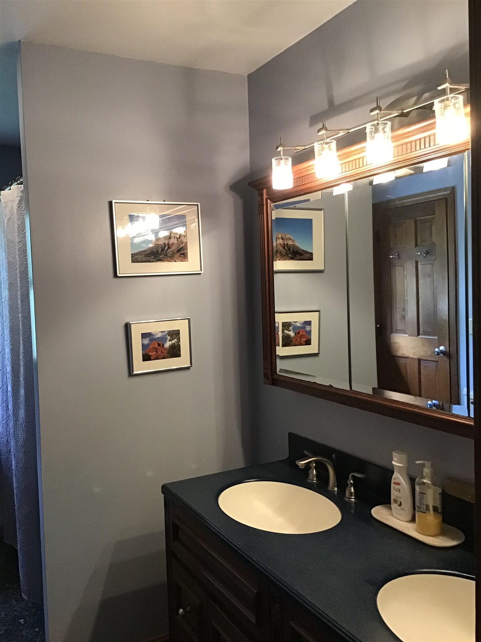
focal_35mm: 31
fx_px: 574
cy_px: 321
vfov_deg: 58.4
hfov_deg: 45.4
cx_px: 240
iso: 160
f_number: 2.4
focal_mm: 3.3
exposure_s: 1/30
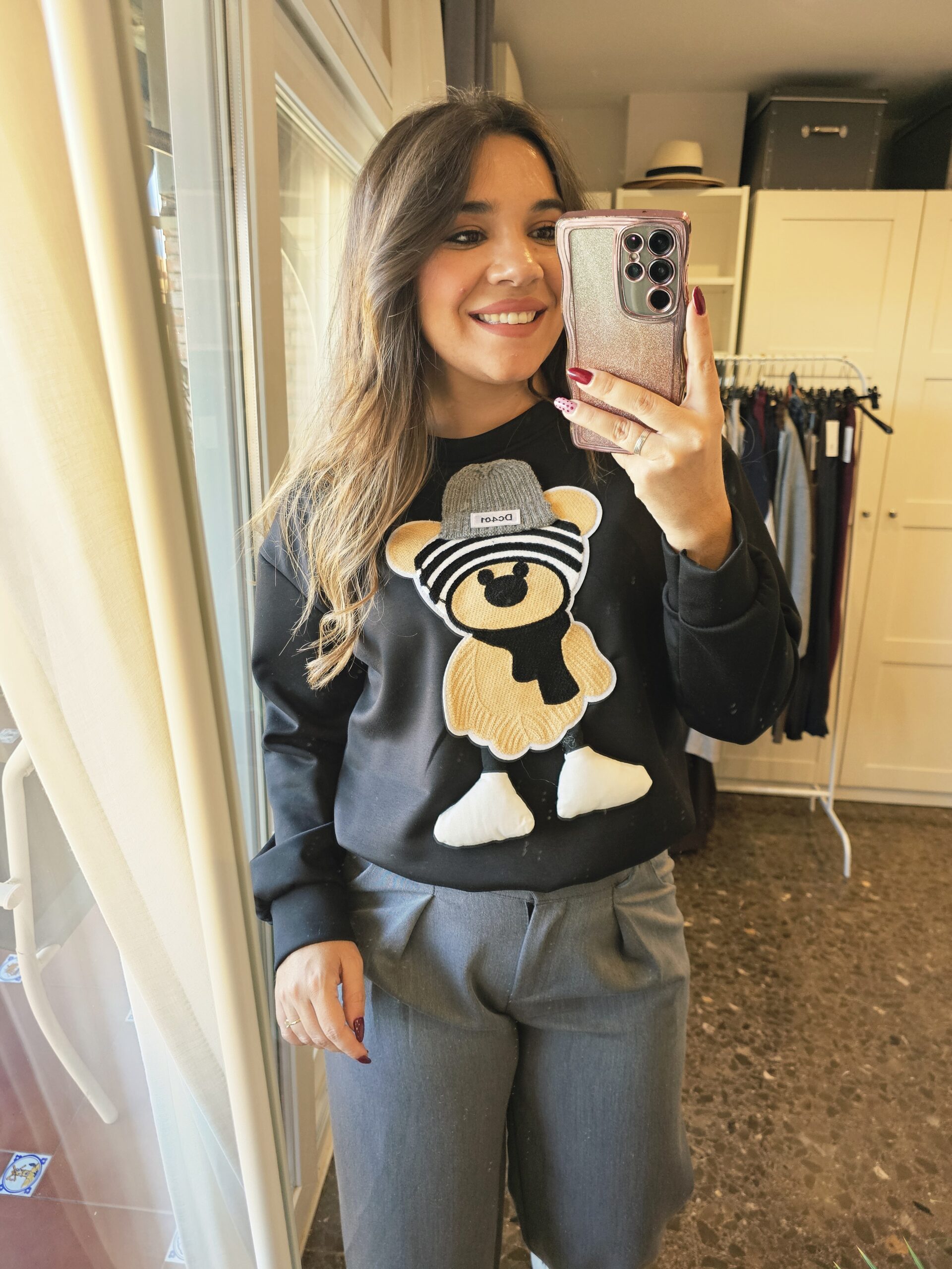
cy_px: 634
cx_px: 476
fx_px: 843
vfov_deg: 73.9
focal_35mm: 23
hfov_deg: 58.9
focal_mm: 6.3
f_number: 1.7
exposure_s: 1/200
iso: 400
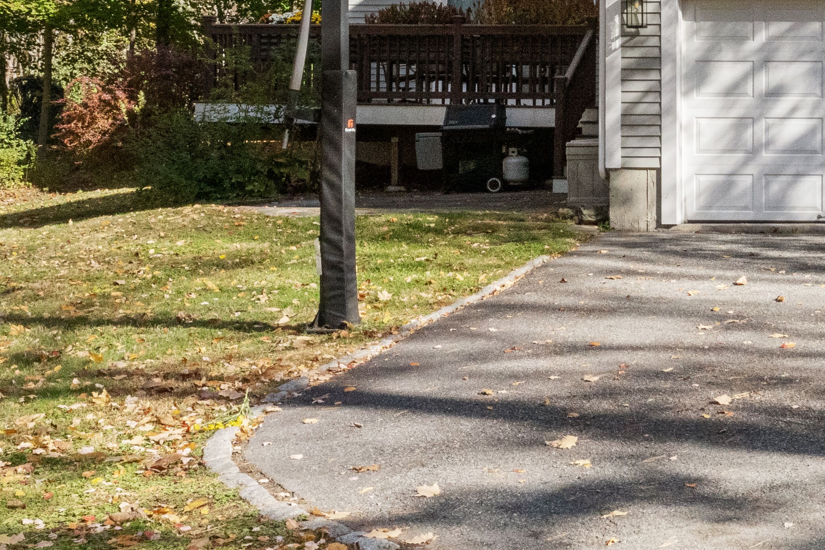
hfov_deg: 26.9
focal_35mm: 66
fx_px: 1511
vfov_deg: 20.4
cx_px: 998
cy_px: 100
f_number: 11
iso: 2500
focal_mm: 15.7
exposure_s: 1/1250
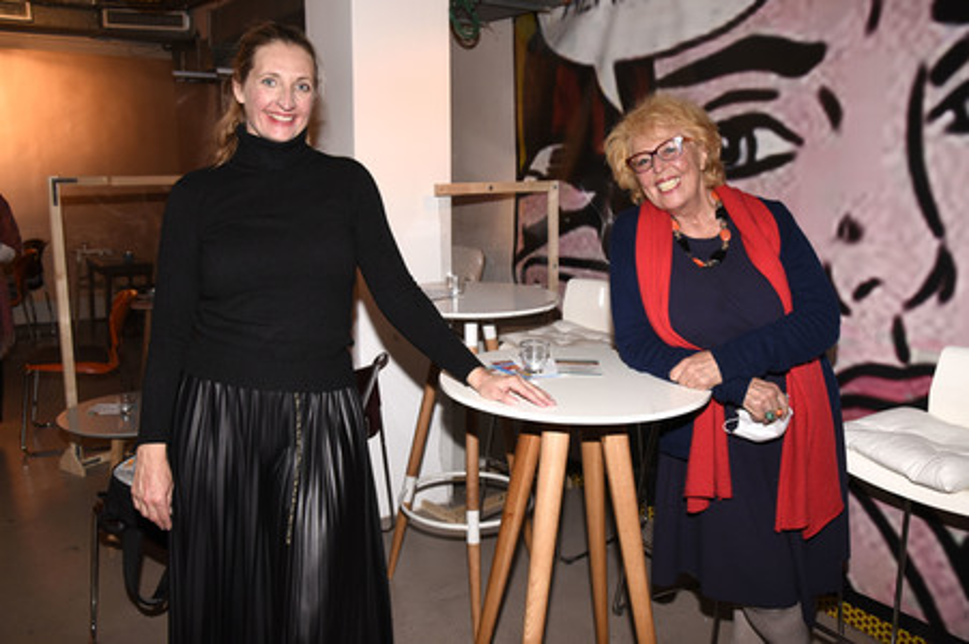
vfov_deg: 43.5
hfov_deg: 62.0
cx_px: 484
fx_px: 807
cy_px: 322
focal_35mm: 30
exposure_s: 1/125
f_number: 6.3
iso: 1600
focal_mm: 30
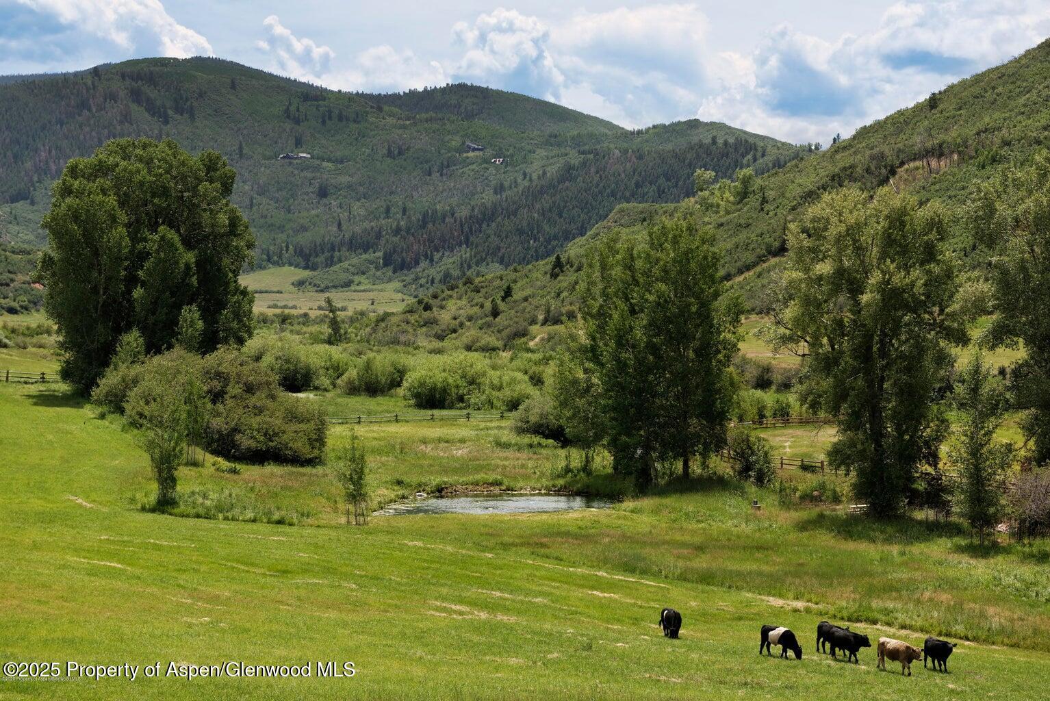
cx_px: 525
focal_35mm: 70
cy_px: 350
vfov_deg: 19.5
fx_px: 2042
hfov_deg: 28.8
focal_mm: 70
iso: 400
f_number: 7.1
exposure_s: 1/800
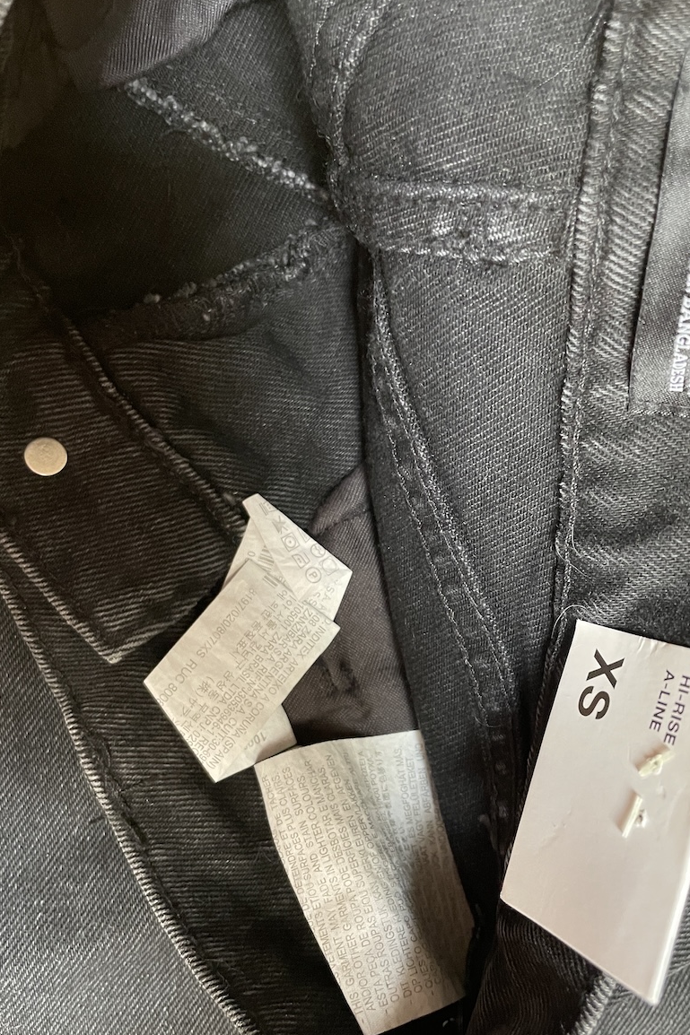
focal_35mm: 30
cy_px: 563
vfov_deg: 61.8
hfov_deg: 43.5
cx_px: 398
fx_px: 863
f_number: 1.6
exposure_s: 1/43
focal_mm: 4.2
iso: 500
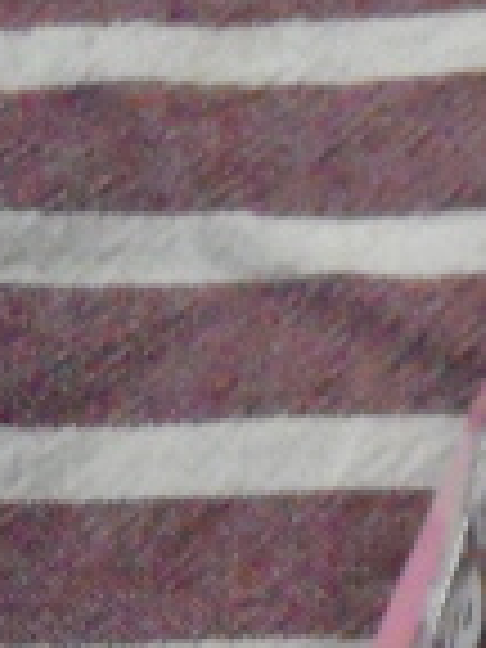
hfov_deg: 13.4
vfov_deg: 20.2
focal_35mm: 97
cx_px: 932
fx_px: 1816
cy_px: 358
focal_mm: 5
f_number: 2.7
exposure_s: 1/200
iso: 3200
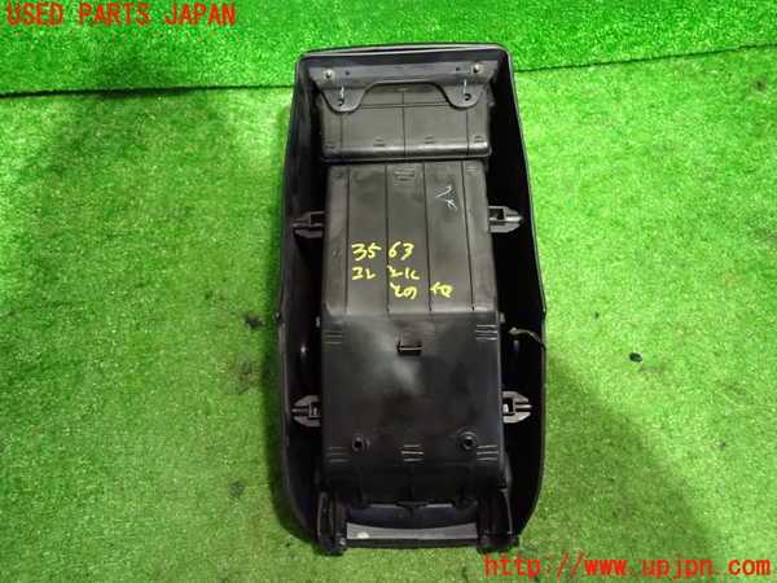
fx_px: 561
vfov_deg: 54.9
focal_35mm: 25
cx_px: 388
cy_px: 292
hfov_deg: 69.4
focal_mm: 4.5
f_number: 2
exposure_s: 1/40
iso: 1250
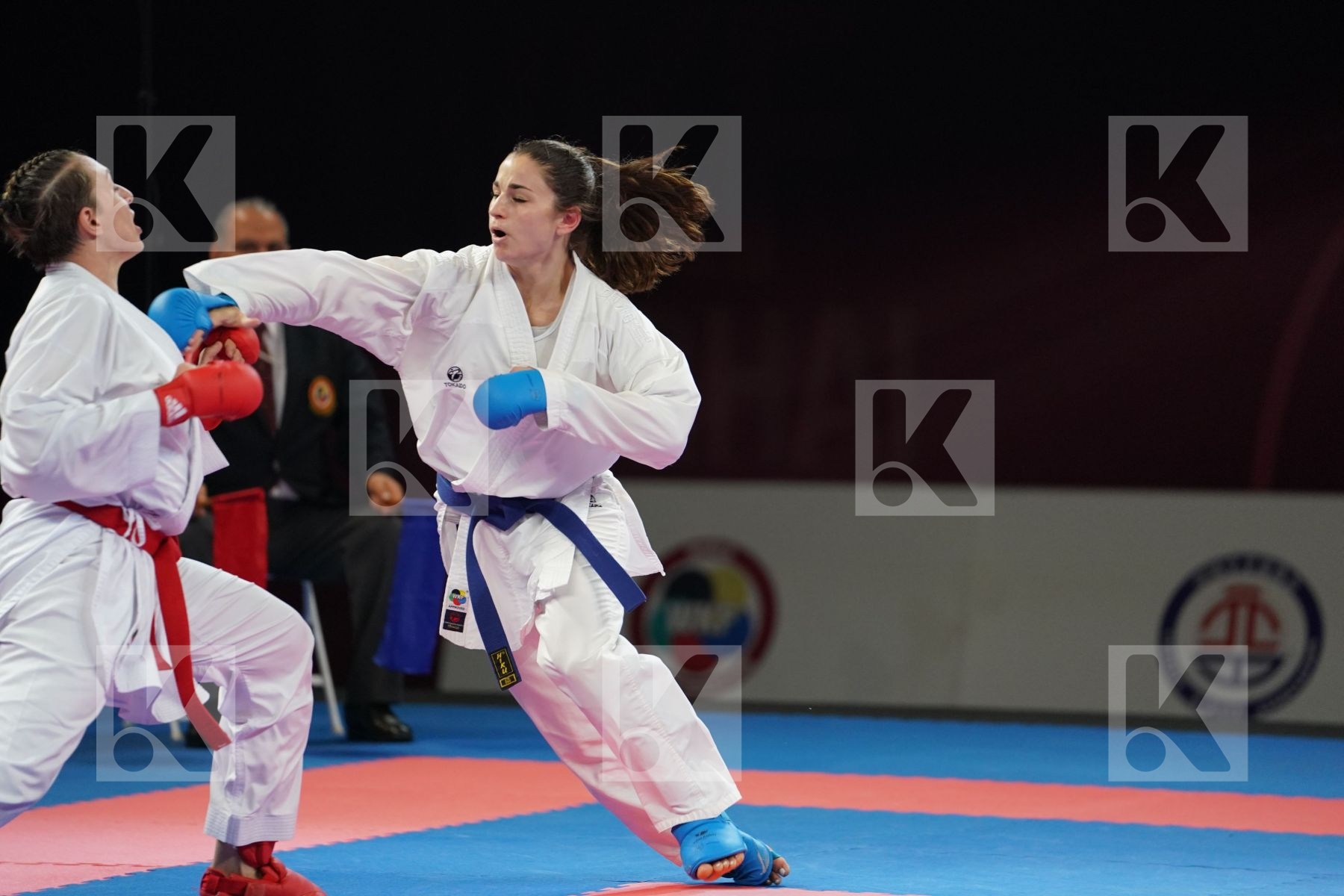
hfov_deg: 10.3
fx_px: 7466
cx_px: 672
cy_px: 448
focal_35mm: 200
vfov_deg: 6.9
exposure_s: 1/1000
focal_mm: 200
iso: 2500
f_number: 2.8
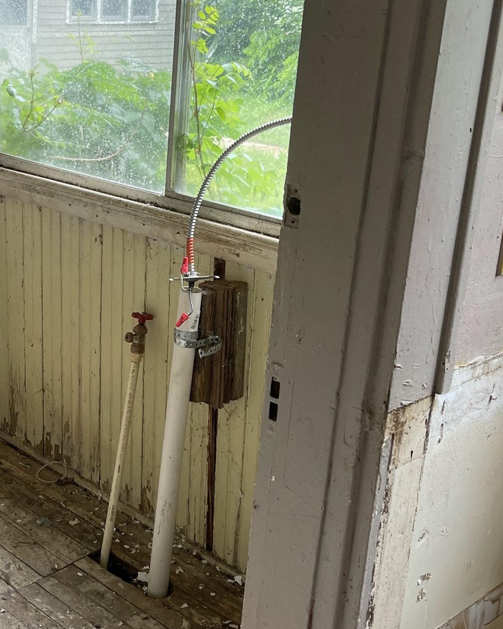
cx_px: 71
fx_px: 1024
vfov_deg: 34.1
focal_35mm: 55
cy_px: 264
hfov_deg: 26.8
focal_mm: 5.1
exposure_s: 1/121
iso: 32
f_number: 1.6
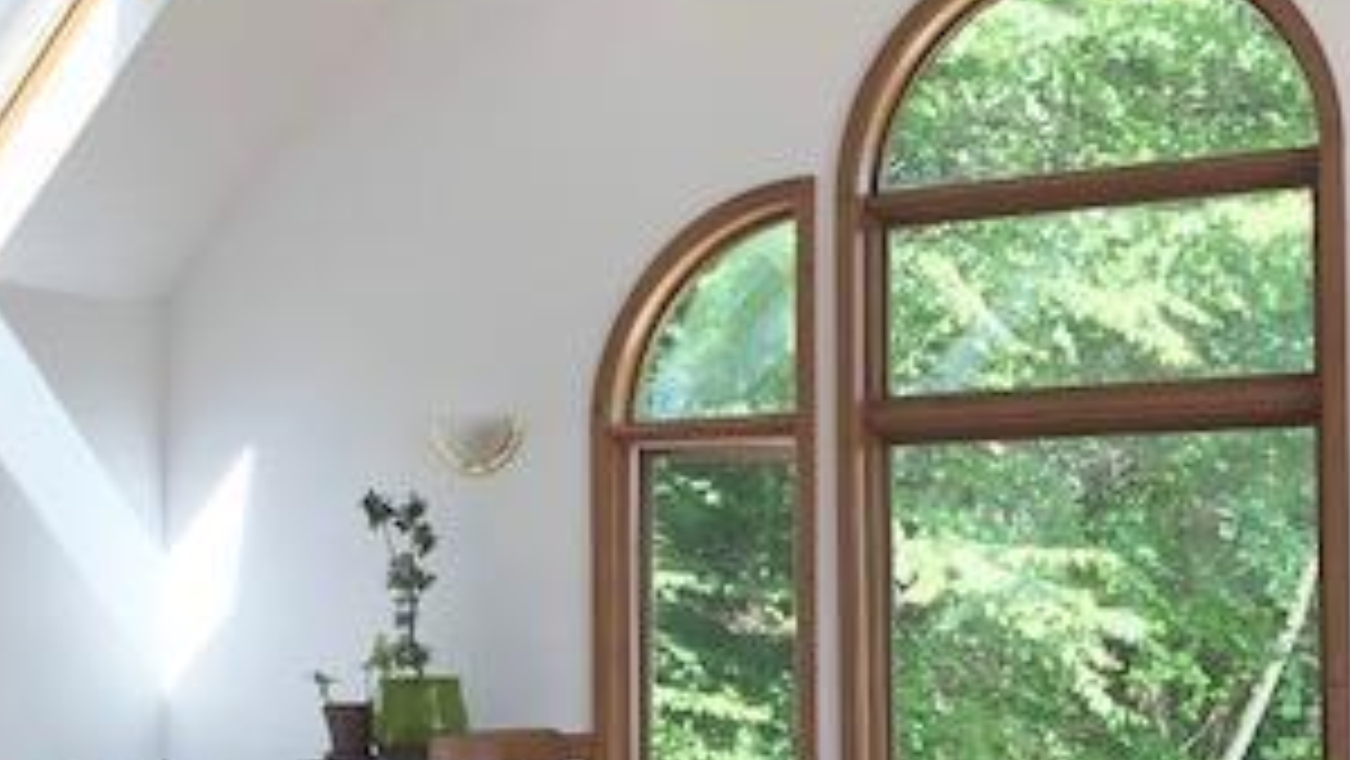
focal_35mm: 65
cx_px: 459
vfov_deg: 18.4
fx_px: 2328
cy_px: 580
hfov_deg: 32.1
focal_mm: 3.99
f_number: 1.8
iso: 40
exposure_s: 1/120
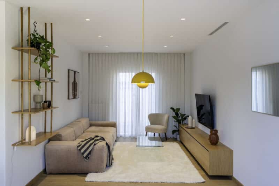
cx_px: 140
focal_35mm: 32
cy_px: 93
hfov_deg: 58.7
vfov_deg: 41.1
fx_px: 248
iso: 100
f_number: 8
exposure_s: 1/100
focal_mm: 32
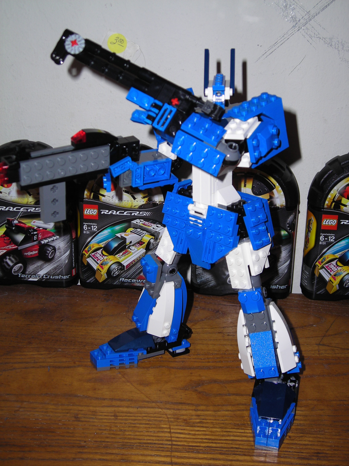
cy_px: 233
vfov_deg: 40.4
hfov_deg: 30.9
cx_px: 174
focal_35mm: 47
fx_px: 632
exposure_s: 1/60
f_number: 3.4
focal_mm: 7.8
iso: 50
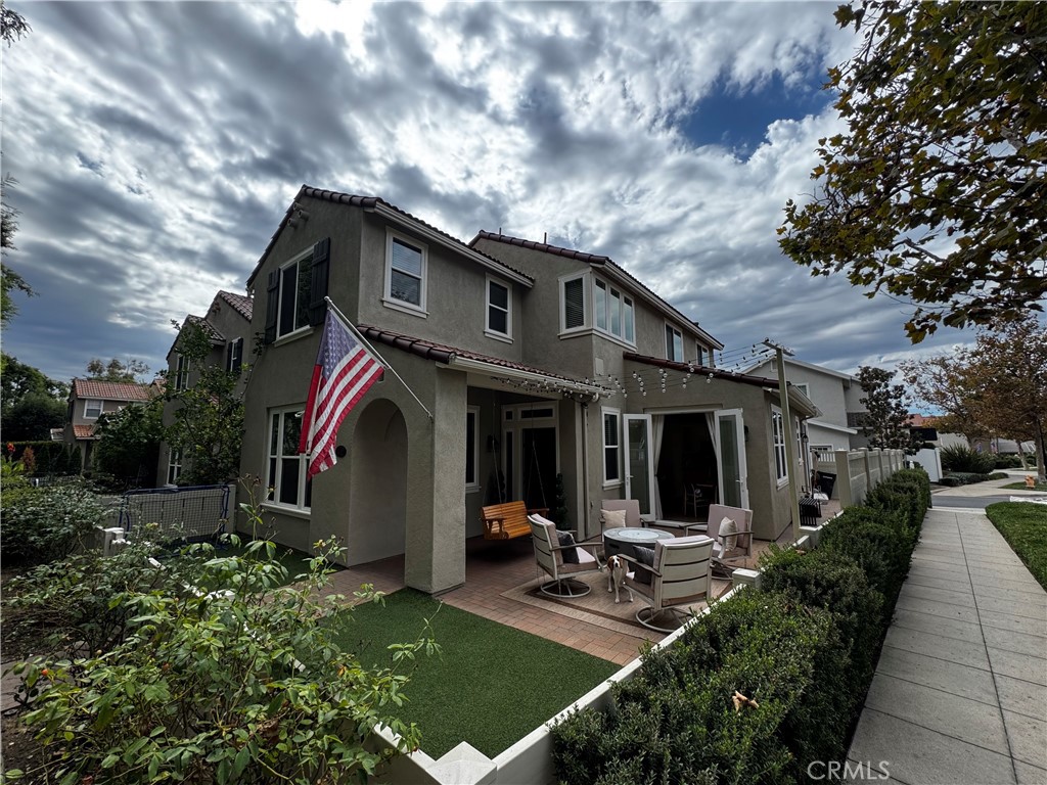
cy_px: 392
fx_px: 423
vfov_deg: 85.7
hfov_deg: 102.1
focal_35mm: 14
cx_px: 524
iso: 40
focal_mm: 2.22
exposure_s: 1/713
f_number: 2.2
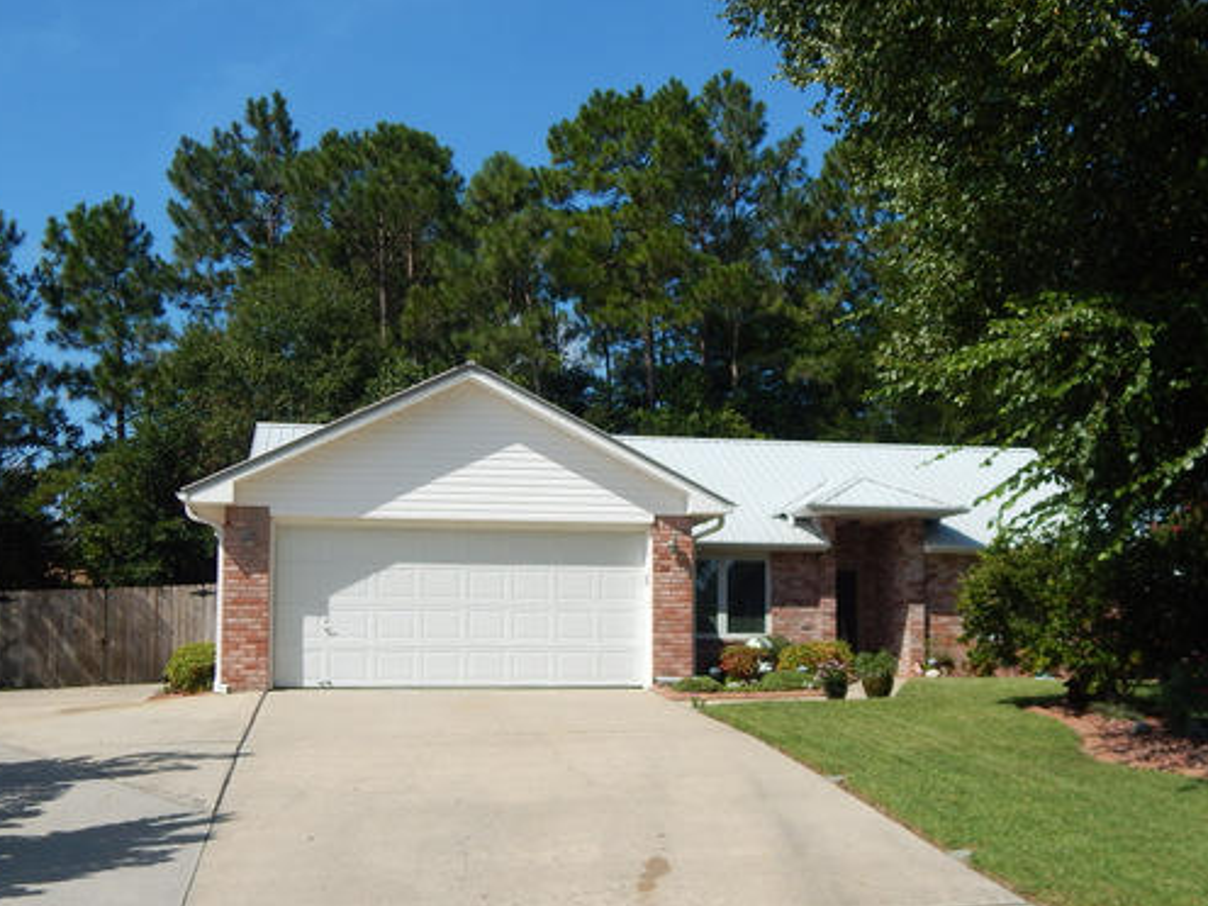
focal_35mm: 40
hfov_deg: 46.7
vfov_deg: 35.8
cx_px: 665
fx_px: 1396
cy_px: 560
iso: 125
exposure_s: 1/400
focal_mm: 5.6
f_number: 6.5
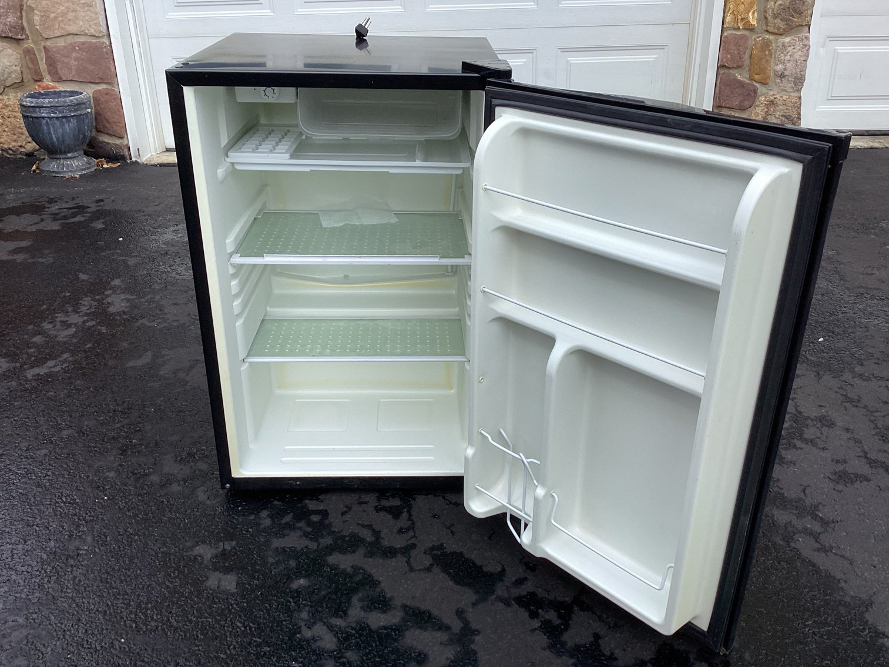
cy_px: 334
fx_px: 796
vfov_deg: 45.4
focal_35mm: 31
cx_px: 444
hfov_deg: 58.3
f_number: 2.4
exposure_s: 1/769
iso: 25
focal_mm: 3.3
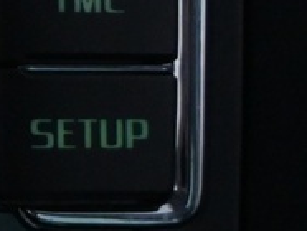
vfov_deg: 3.6
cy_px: -87
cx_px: -847
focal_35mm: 407
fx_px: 3617
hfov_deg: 4.5
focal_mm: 32.5
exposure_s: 1/125
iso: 2500
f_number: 5.6
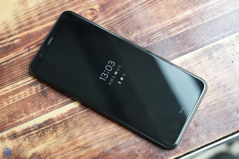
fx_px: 418
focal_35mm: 63
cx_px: 120
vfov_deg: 21.6
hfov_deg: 31.9
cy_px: 80
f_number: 6.3
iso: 3200
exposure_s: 1/160
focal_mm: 63
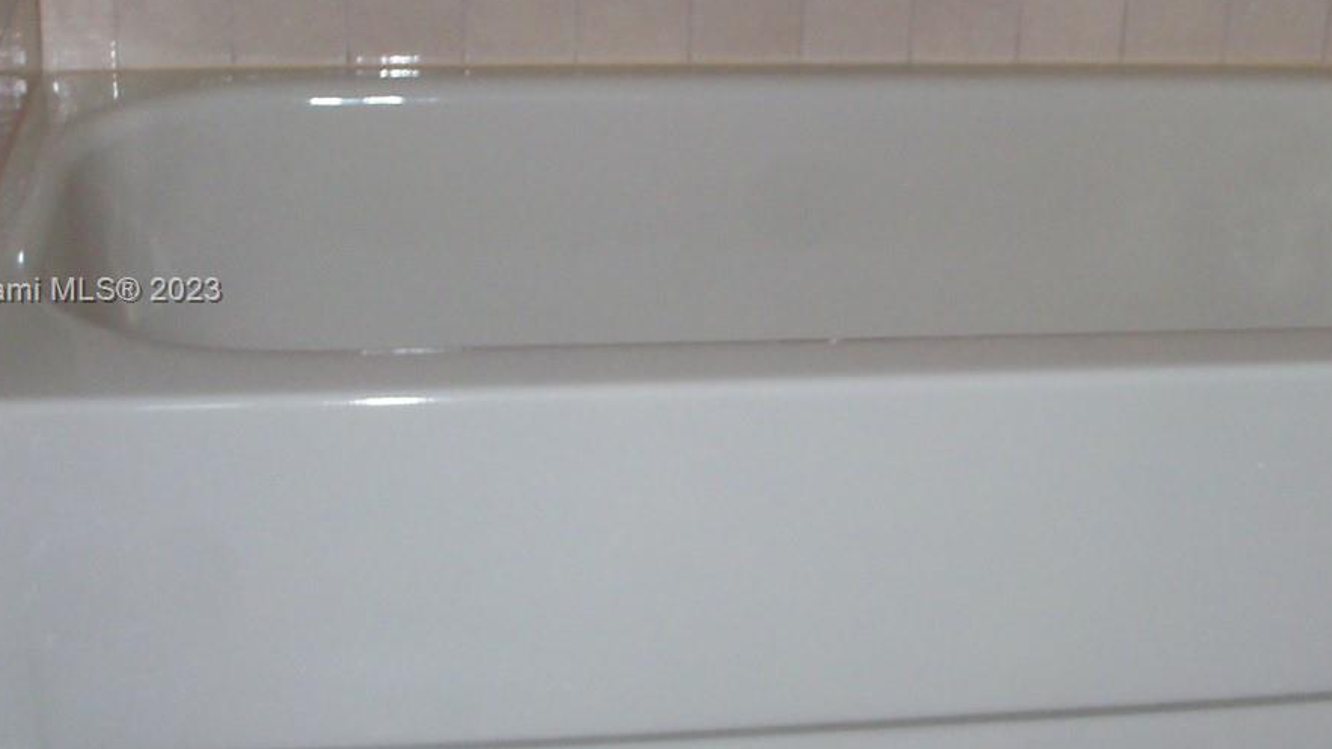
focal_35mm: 69
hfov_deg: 30.2
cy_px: 292
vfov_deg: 17.5
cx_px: 945
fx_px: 2437
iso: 100
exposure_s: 1/30
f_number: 3
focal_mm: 6.3
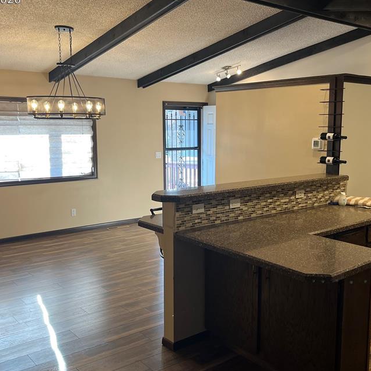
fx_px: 449
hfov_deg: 44.9
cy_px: 195
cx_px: 205
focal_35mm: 37
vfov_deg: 44.9
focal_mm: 5.1
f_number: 1.6
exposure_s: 1/120
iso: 125
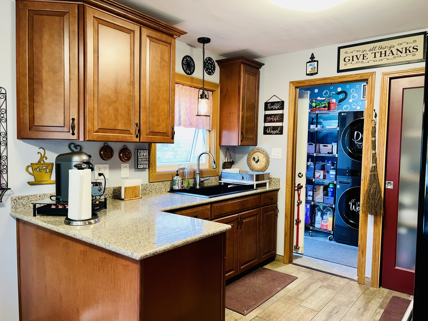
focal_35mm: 26
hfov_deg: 67.3
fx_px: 321
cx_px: 214
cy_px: 160
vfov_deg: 53.1
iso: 64
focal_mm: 5.7
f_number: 1.5
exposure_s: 1/17
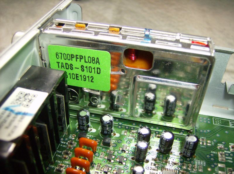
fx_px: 243
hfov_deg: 51.5
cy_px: 87
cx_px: 117
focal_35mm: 36
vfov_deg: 39.5
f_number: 2.8
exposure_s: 1/60
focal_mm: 6
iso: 200
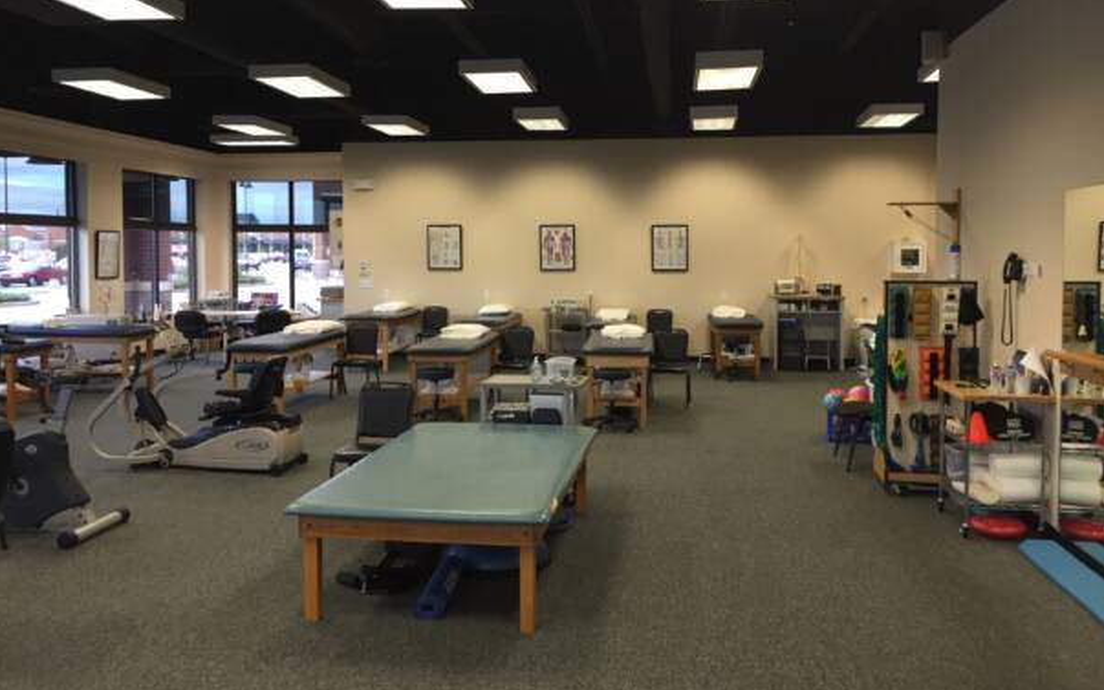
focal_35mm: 31
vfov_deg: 40.5
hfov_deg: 61.2
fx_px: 933
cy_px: 296
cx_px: 549
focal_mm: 4.15
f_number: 2.2
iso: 80
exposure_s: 1/30
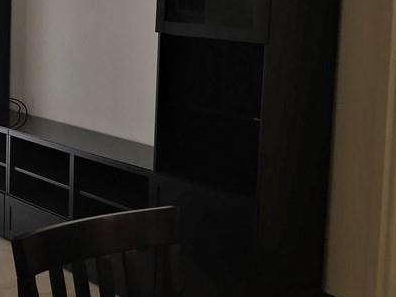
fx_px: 858
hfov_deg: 23.5
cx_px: -95
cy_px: 62
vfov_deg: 19.5
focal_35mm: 75
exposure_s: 1/60
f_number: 2.2
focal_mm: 4.15
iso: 40
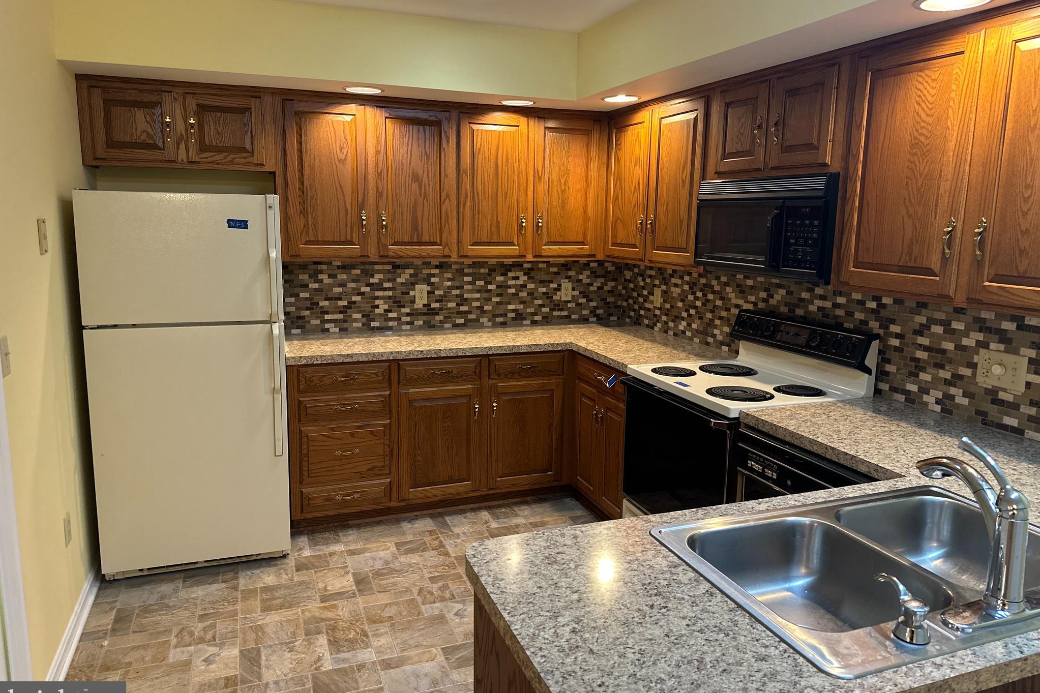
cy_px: 333
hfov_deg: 71.5
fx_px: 722
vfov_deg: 51.3
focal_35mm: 25
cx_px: 520
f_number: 1.78
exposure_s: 1/60
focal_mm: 6.86
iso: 320
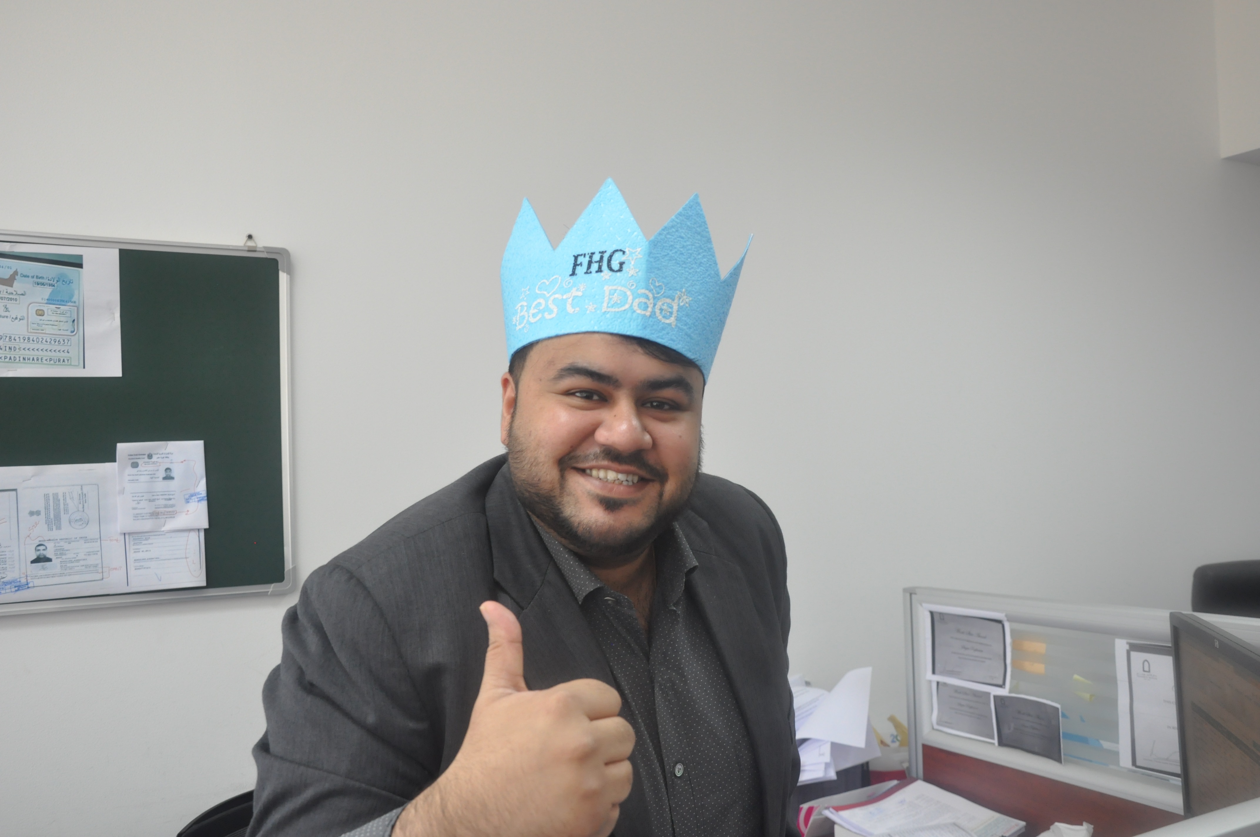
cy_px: 418
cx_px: 630
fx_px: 1101
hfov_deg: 59.6
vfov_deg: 41.6
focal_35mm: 32
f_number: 6.3
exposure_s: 1/40
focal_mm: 21
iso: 800
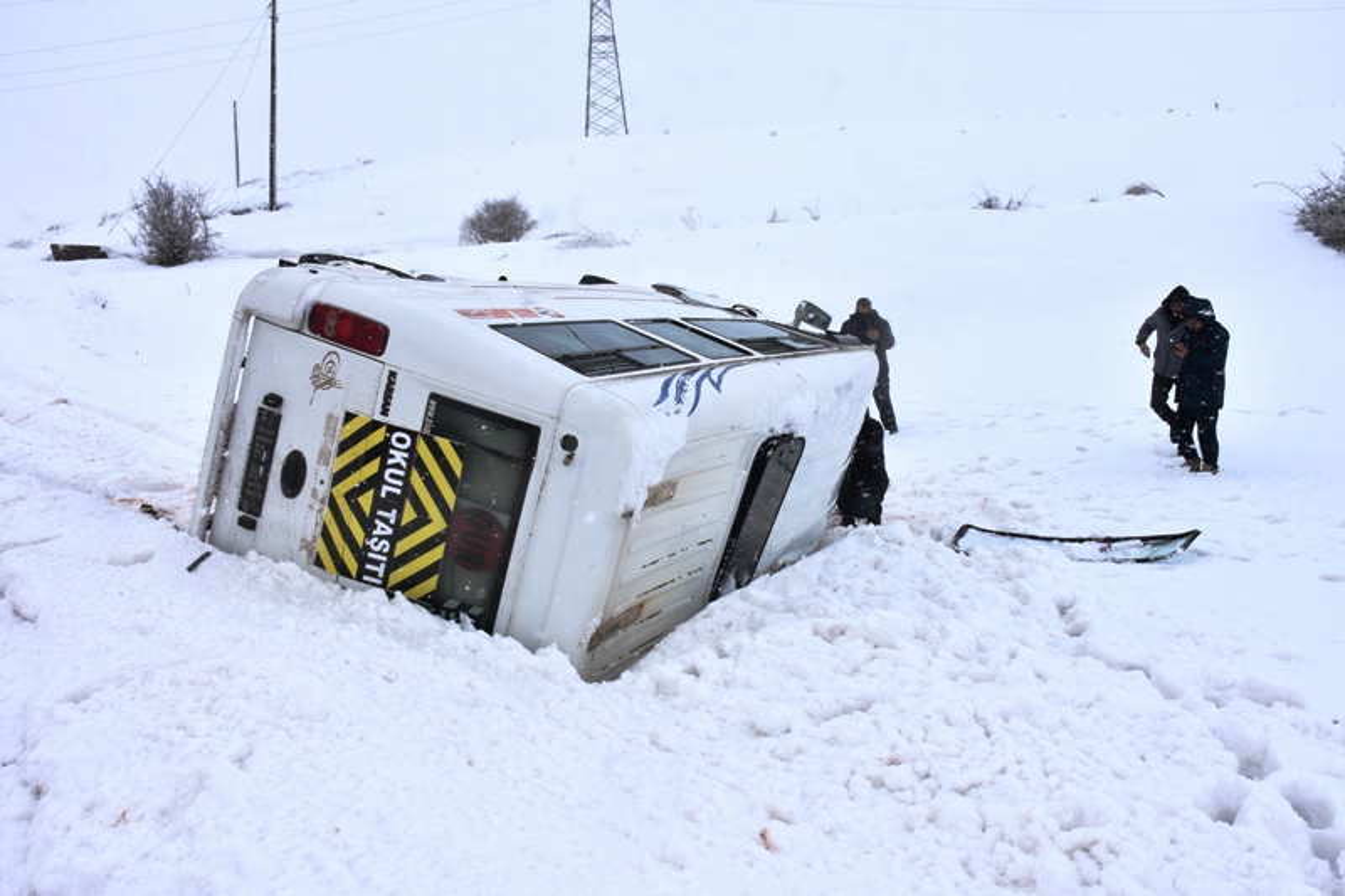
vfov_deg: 33.0
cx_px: 672
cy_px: 448
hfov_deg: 47.9
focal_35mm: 40
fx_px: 1513
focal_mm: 27
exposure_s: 1/500
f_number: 8
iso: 160
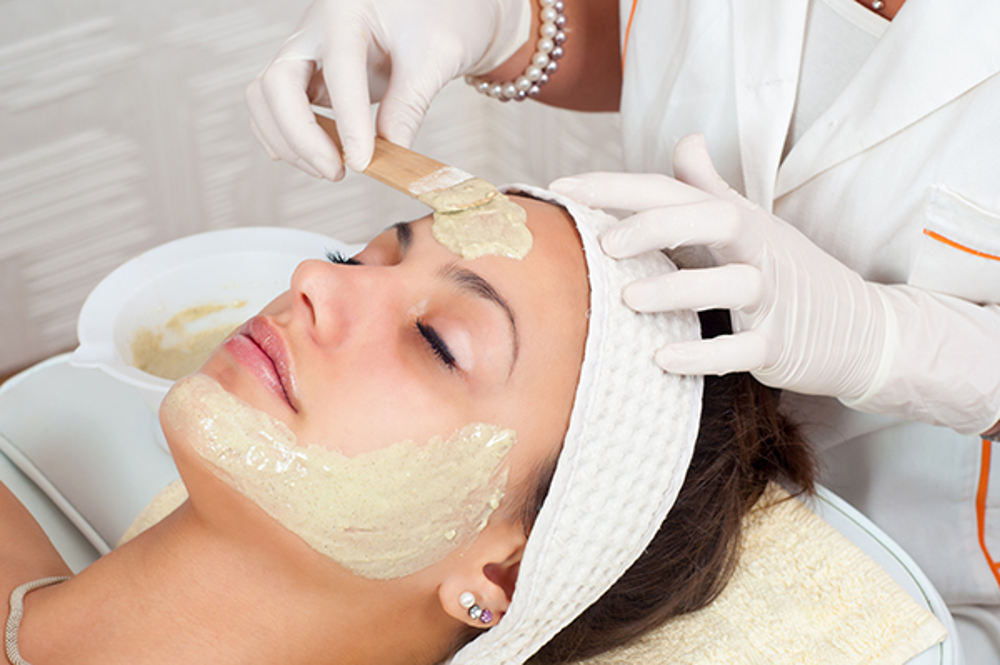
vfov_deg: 18.2
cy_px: 332
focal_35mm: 75
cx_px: 500
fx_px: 2082
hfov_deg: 27.0
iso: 200
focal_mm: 50
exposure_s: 1/160
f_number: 7.1
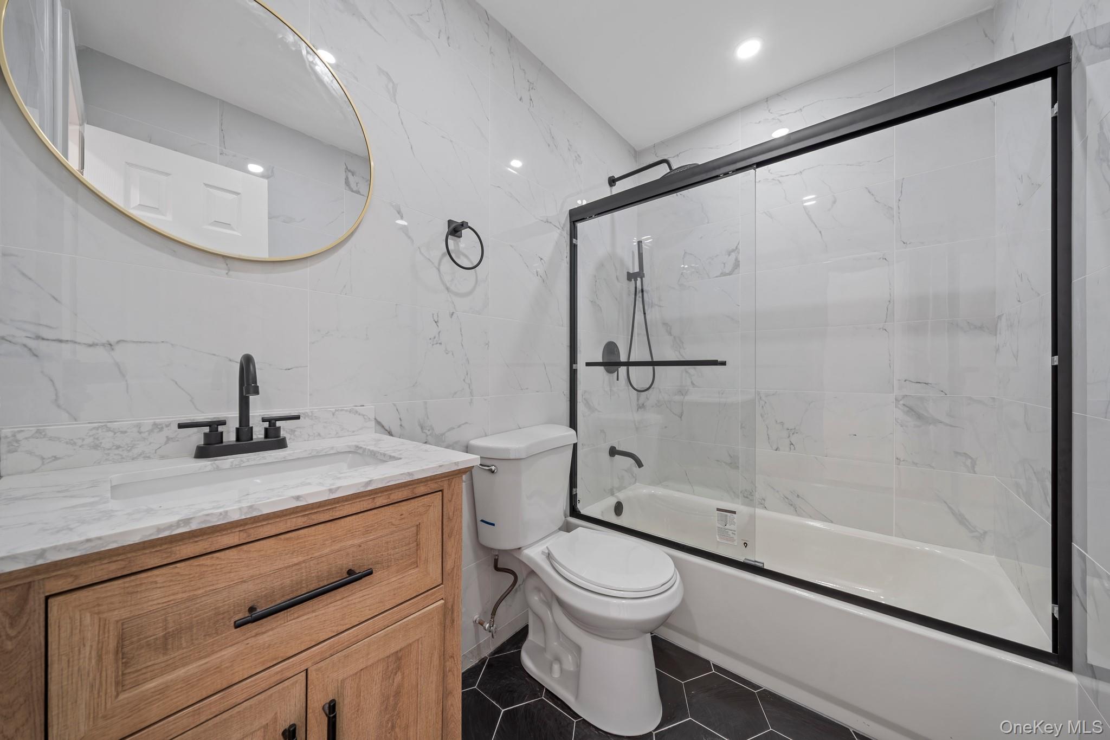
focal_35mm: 12
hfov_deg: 112.6
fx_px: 370
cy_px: 370
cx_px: 555
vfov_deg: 90.0
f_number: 9
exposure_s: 1.6
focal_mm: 12
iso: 100
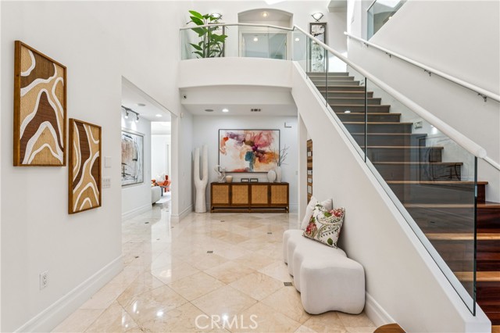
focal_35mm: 17
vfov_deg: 69.8
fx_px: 239
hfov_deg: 92.6
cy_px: 166
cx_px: 250
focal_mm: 17.2
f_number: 13
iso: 100
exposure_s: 1/5
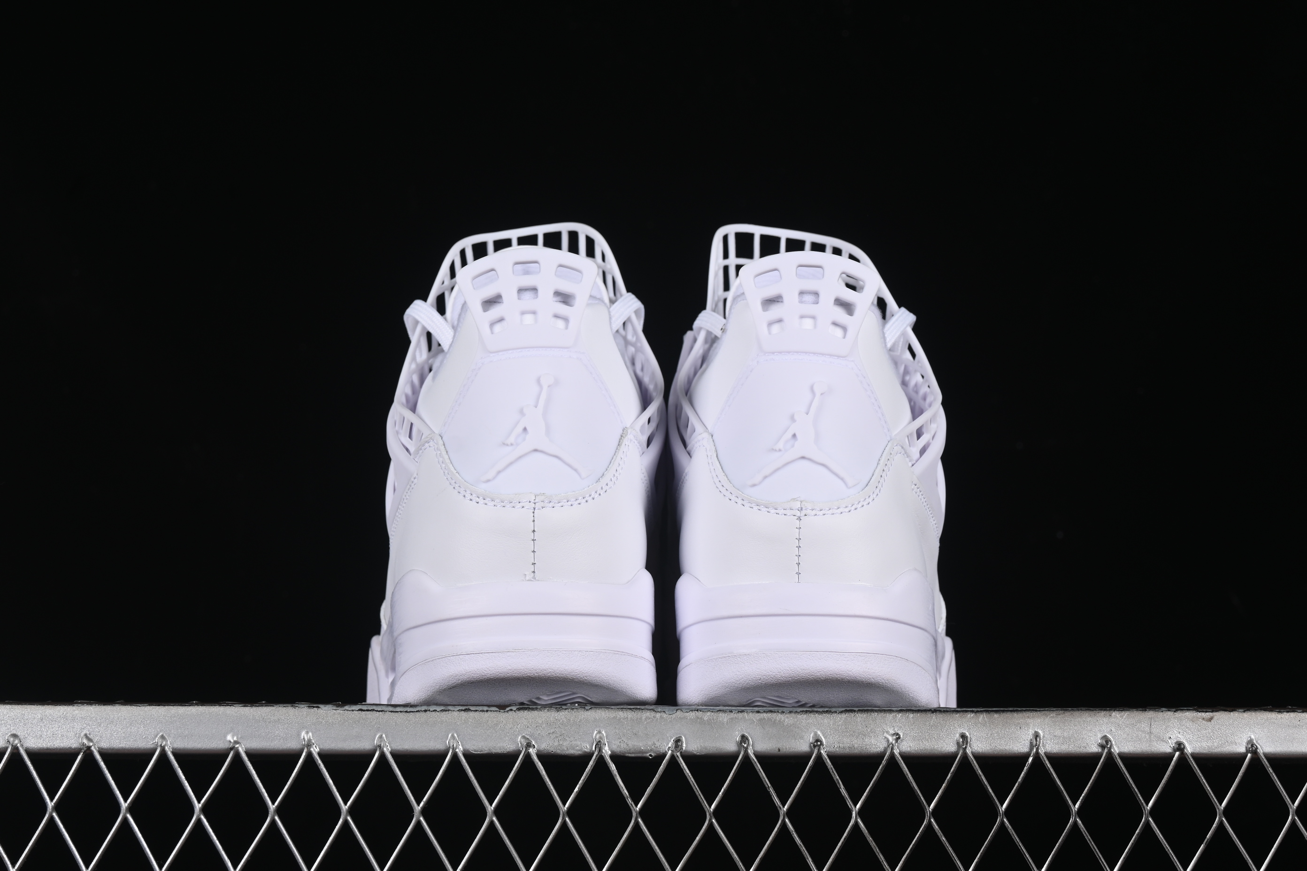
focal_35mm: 75
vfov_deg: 18.2
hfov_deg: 27.0
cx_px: 654
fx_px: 2723
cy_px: 436
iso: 160
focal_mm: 50
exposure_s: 1/80
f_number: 9
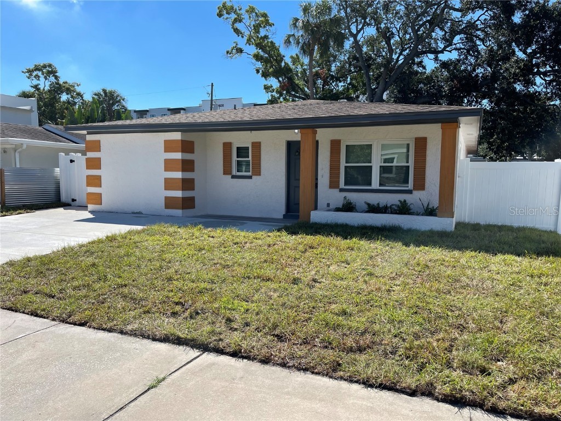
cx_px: 280
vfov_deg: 54.9
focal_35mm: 25
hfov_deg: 69.4
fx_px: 405
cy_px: 210
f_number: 1.6
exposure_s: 1/3003
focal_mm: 5.1
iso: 32
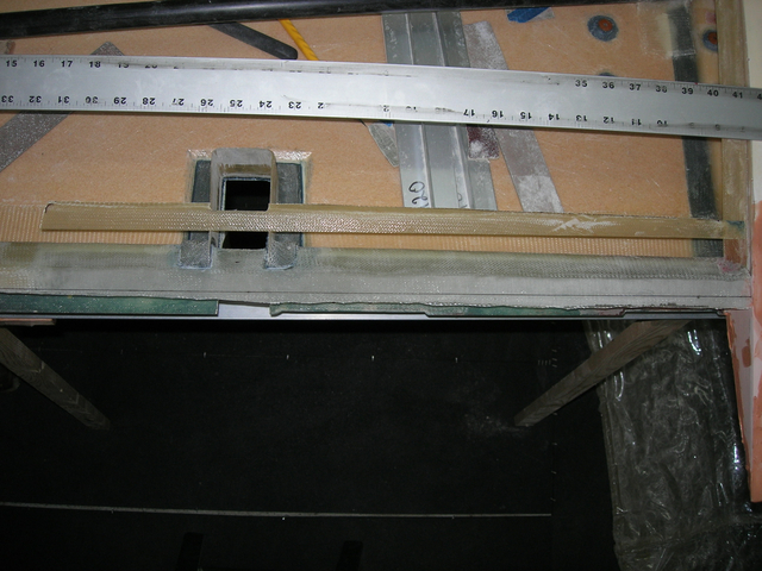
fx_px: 836
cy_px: 286
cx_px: 381
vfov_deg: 37.7
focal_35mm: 38
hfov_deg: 49.0
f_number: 2.8
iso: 64
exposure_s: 1/60.1
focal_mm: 7.8
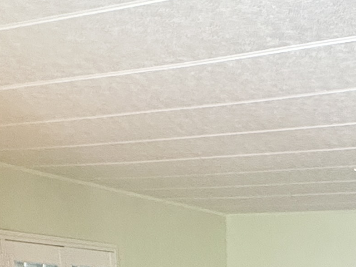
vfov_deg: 15.5
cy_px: 562
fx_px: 740
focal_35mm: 72
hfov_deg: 25.9
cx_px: 336
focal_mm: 2.22
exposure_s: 1/60
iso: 320
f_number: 2.2
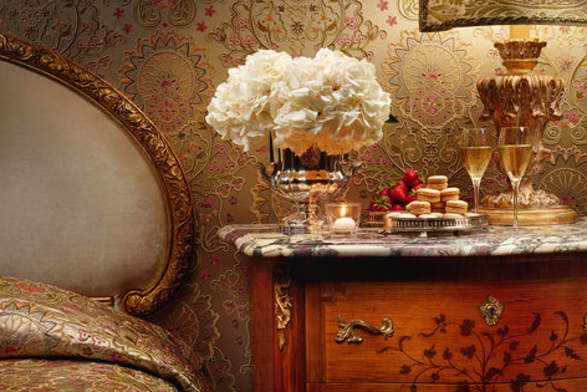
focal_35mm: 59
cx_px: 292
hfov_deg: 33.9
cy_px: 198
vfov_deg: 23.0
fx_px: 962
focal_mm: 58
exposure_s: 1/250
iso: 50
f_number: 11
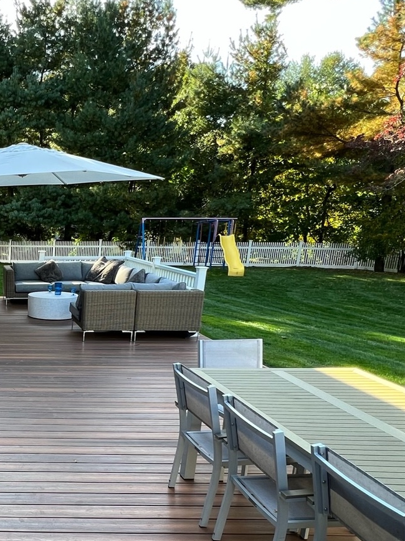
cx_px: -40
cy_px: 358
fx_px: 468
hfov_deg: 38.7
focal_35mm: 30
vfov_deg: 58.7
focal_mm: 1.57
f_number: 1.8
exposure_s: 1/135
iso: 32
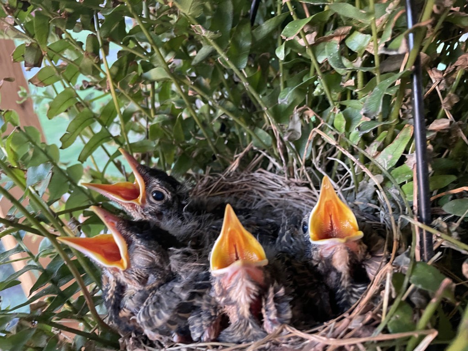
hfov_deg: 67.3
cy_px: 176
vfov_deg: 53.1
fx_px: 352
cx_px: 234
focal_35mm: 26
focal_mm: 4.2
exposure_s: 1/60
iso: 400
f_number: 1.6
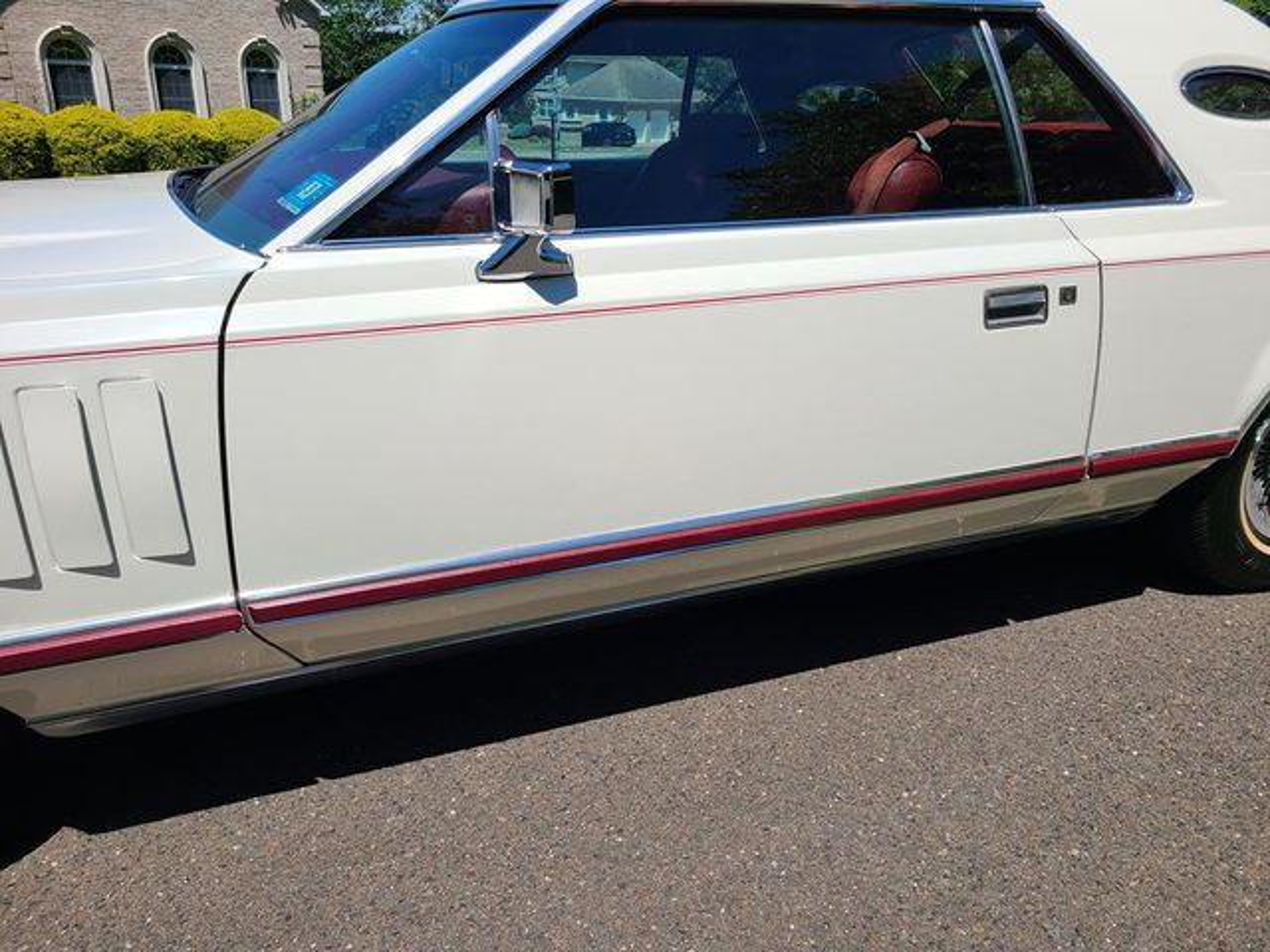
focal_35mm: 26
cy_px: 476
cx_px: 635
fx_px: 954
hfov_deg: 67.3
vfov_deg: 53.1
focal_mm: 5.4
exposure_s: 1/3798
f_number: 1.8
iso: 40
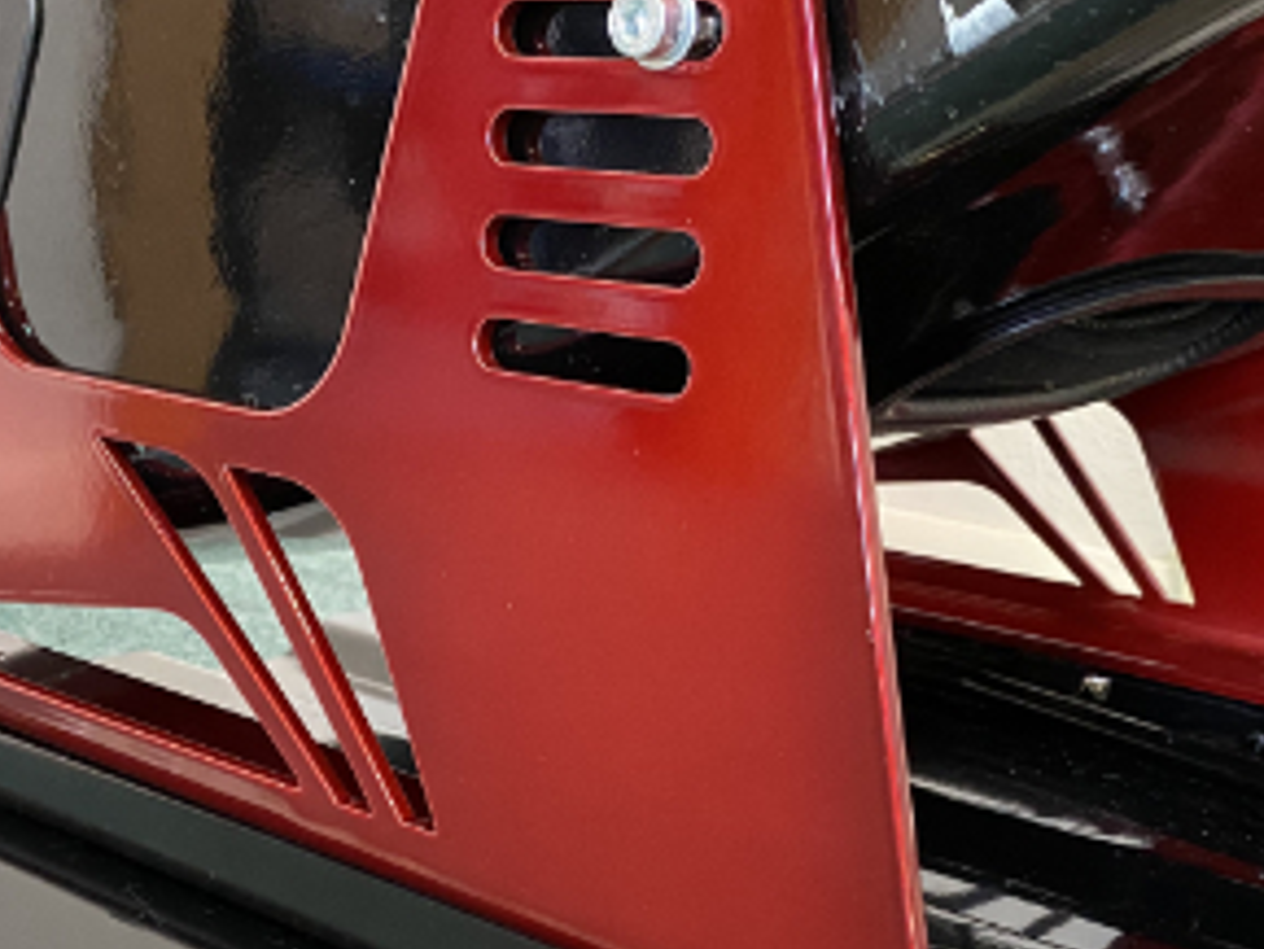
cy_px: 643
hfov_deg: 35.4
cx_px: 481
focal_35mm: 54
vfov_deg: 26.9
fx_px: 1973
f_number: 1.8
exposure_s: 1/33
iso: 500
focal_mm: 4.2
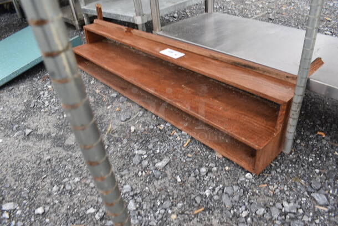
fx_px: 254
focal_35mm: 27
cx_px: 169
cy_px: 113
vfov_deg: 48.0
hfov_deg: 67.3
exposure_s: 1/250
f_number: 6.3
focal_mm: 18
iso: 200
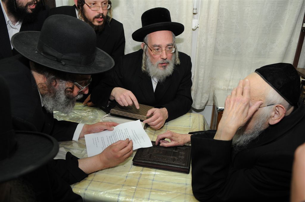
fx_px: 216
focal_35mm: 26
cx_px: 152
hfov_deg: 70.5
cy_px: 101
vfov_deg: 50.3
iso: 320
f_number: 4.5
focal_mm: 17
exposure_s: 1/100
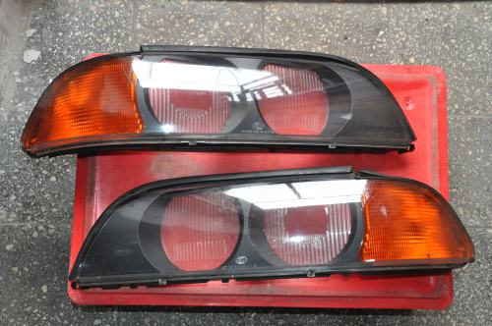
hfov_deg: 49.6
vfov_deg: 34.1
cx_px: 246
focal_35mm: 39
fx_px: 532
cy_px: 163
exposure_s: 1/80
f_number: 4
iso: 800
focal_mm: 26
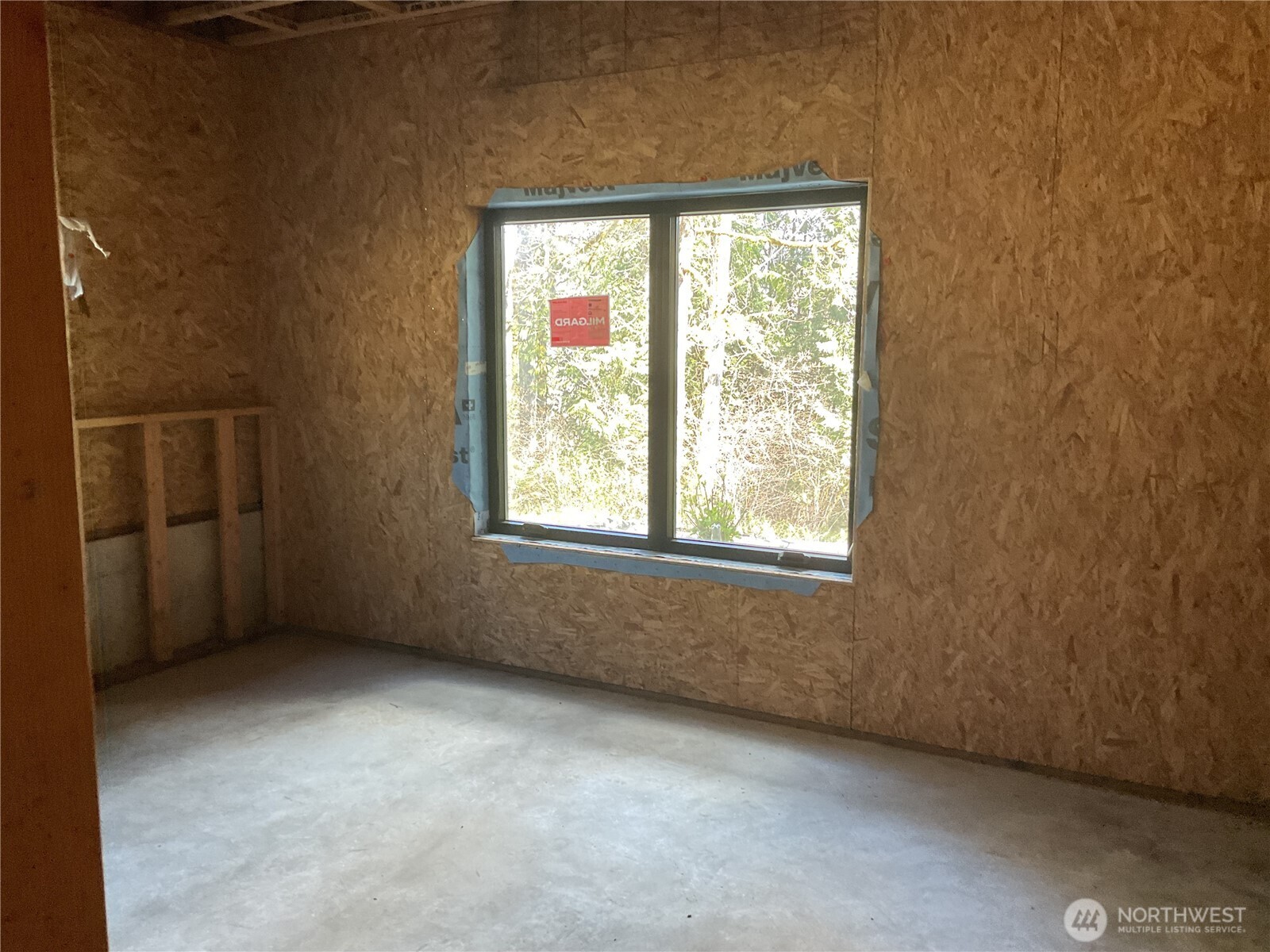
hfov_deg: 61.7
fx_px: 1064
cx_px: 635
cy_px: 476
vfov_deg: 48.2
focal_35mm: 29
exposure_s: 1/60
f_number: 1.8
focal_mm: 3
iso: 125
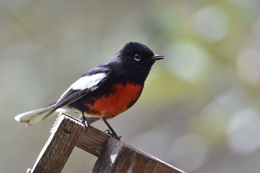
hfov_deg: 3.3
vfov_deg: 2.2
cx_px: 130
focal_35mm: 630
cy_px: 86
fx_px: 4550
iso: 400
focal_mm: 420
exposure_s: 1/400
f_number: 5.6
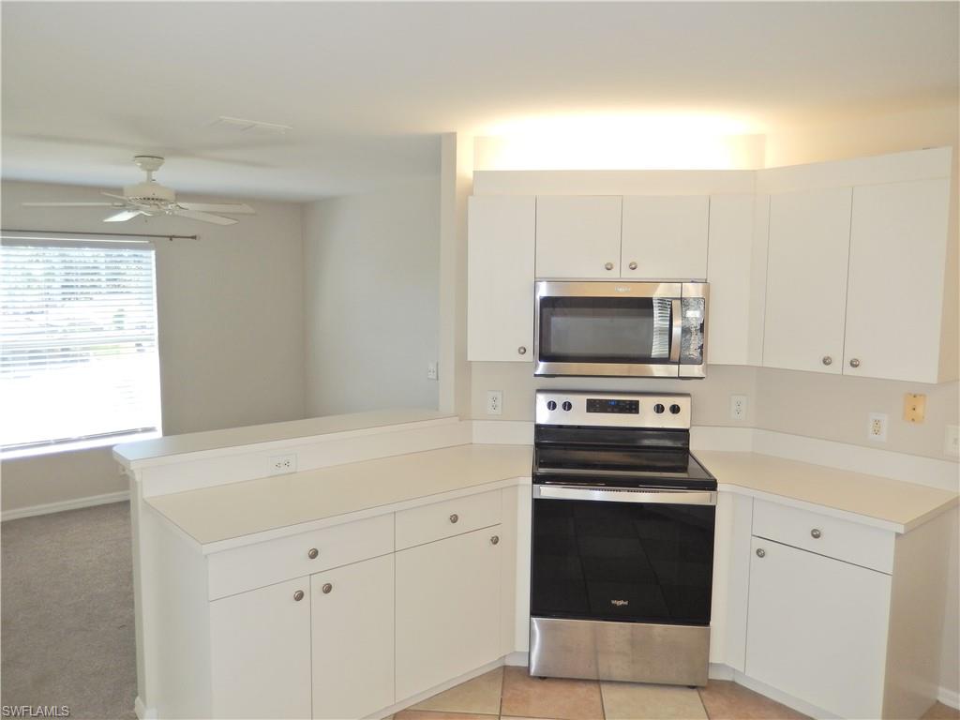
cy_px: 360
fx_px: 693
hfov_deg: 69.4
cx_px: 480
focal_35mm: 25
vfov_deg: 54.9
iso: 125
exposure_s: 1/80
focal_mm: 4.5
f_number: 3.4
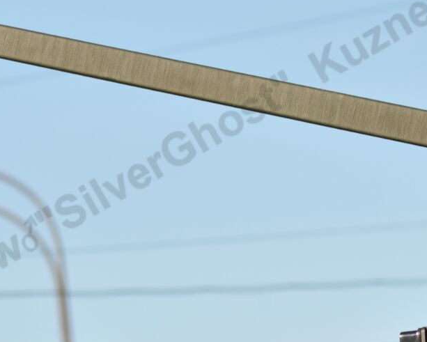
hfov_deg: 3.9
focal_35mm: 499
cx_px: 265
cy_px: 100
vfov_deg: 3.1
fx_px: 6309
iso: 200
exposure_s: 1/320
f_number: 8
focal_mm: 170
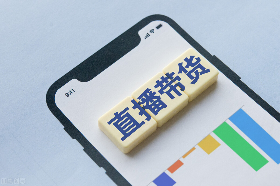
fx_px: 641
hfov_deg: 24.6
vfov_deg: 16.5
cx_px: 140
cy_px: 93
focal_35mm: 82
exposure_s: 1/250
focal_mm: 55
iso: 1600
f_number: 8
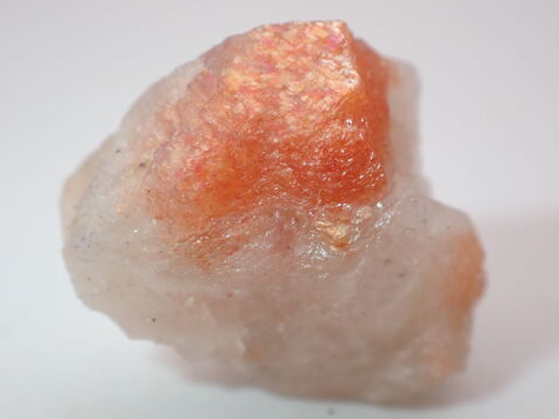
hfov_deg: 19.5
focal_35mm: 101
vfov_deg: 14.6
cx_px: 280
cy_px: 211
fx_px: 1631
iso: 200
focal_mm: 18
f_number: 14
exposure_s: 1/100
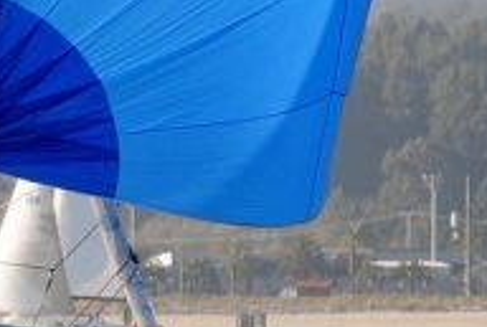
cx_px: -304
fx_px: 10169
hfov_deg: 2.7
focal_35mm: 750
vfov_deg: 1.8
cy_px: 250
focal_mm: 120
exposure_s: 1/500
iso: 160
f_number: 5.6
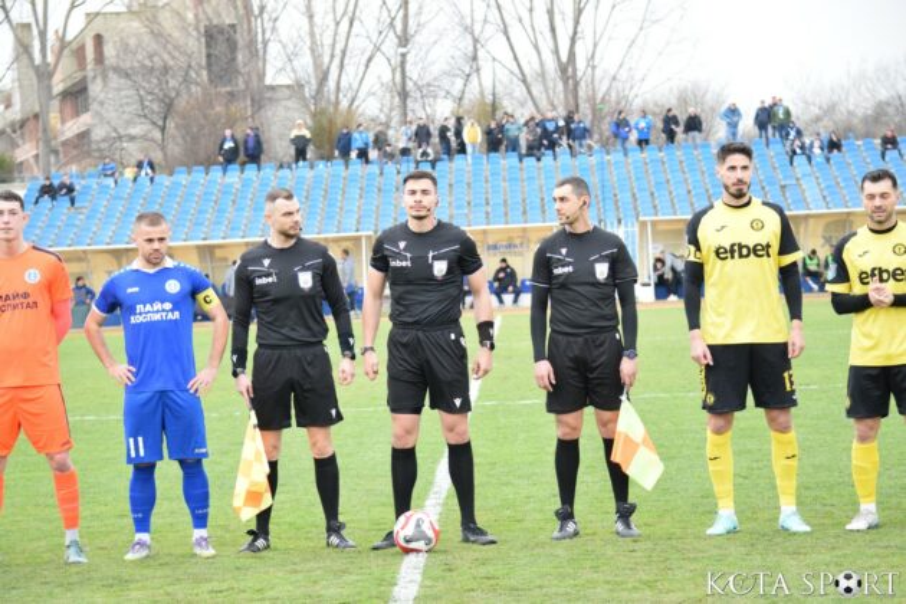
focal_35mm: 128
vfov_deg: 10.8
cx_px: 453
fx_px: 3208
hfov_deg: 16.1
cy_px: 302
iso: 1600
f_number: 4.5
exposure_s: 1/800
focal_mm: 85
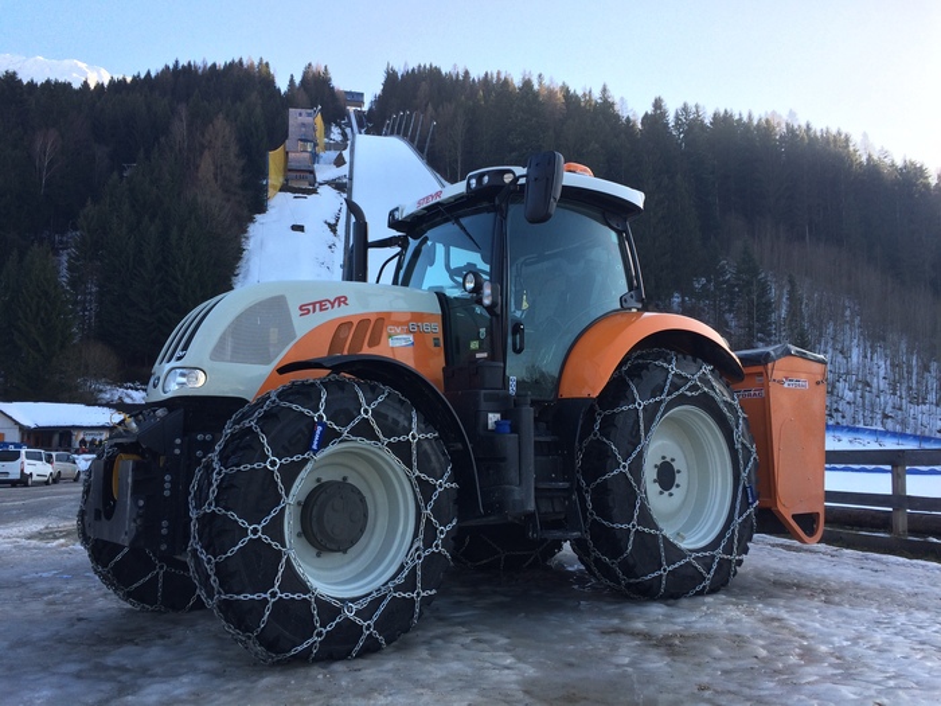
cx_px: 470
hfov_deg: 61.7
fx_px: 788
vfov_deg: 48.2
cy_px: 353
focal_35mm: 29
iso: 32
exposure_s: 1/354
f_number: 2.2
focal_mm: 4.15
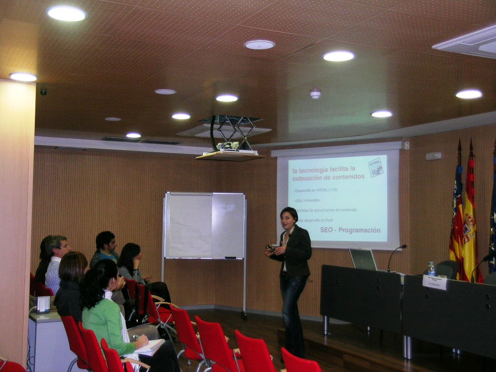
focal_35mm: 46
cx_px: 248
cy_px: 186
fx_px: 659
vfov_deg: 31.5
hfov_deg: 41.2
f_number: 3.3
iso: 91
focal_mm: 9.5
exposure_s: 1/60.1
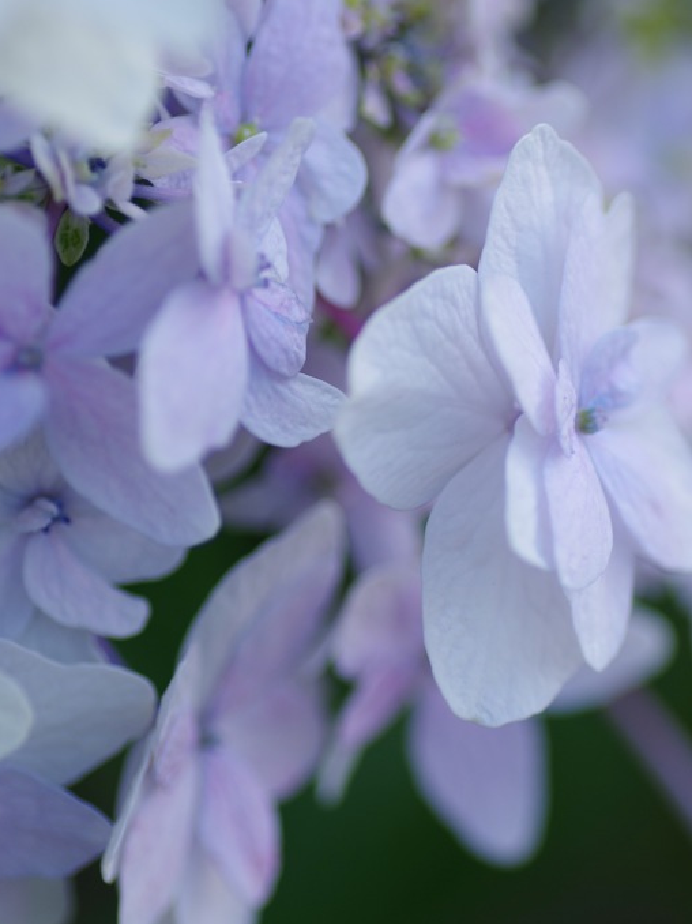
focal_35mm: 196
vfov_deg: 10.1
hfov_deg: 7.6
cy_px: 463
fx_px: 5228
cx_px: 497
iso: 100
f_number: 2.8
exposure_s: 1/400
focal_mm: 90
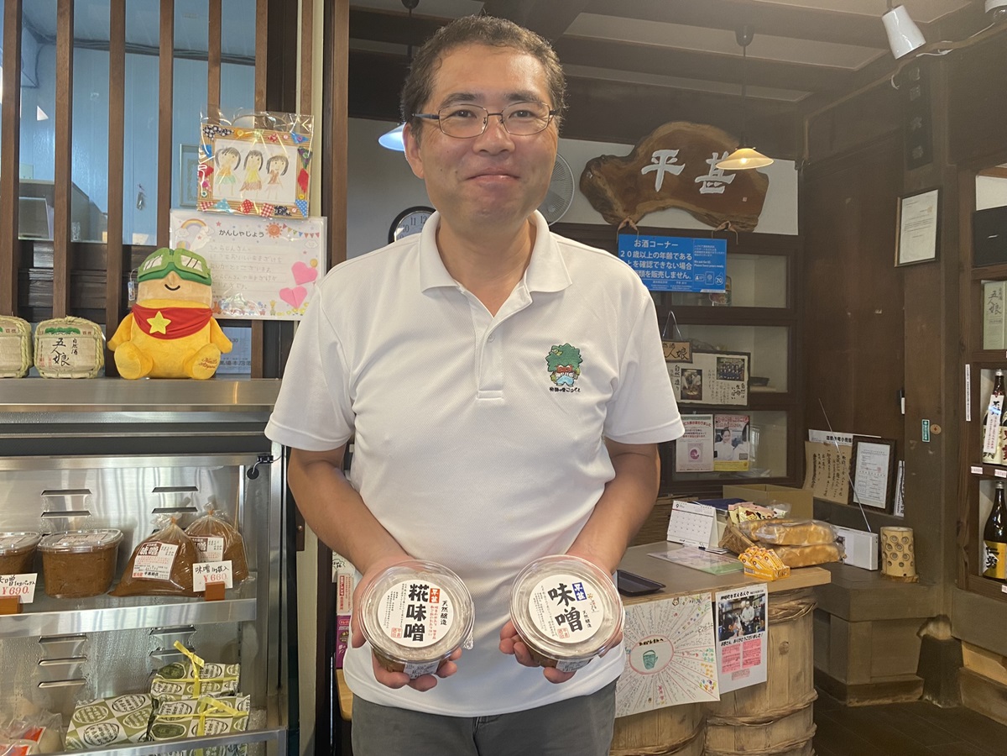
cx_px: 504
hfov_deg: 67.3
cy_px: 378
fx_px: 756
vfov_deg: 53.1
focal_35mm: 26
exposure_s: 1/51
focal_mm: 4.25
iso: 80
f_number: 1.8
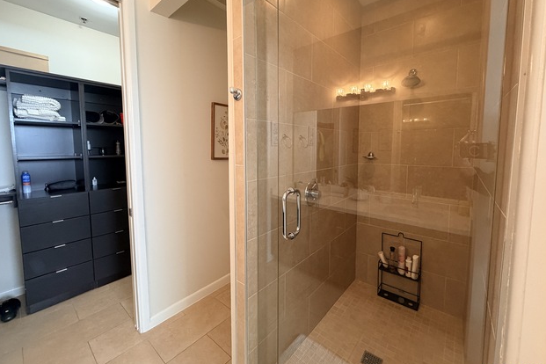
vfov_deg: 77.1
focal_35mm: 15
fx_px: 227
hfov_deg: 100.4
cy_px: 164
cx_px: 269
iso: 320
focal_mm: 2.22
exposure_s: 1/60
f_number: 2.2
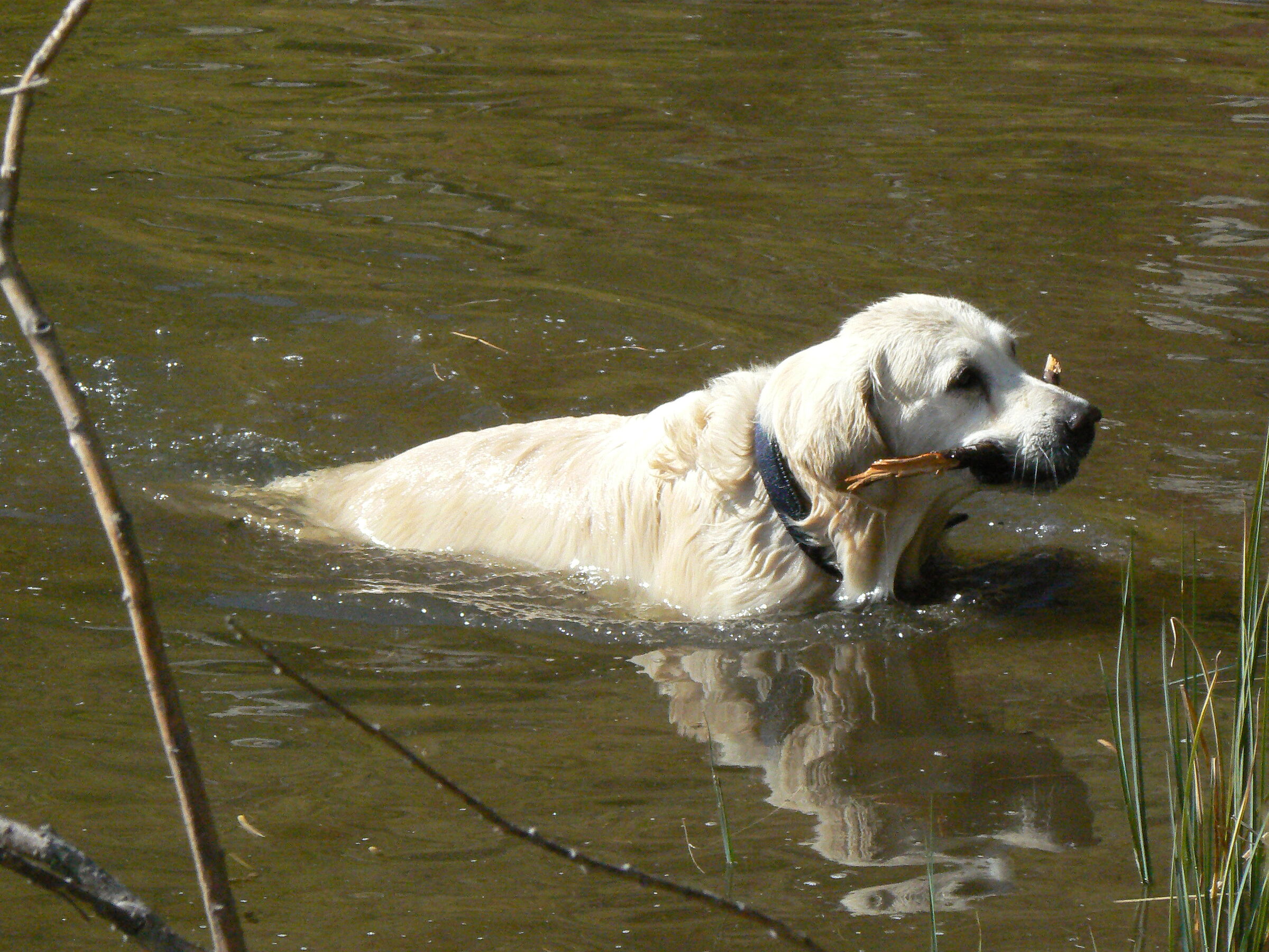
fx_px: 8028
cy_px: 476
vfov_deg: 6.8
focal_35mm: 219
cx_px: 634
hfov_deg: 9.0
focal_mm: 36.5
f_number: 8
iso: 400
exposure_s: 1/640
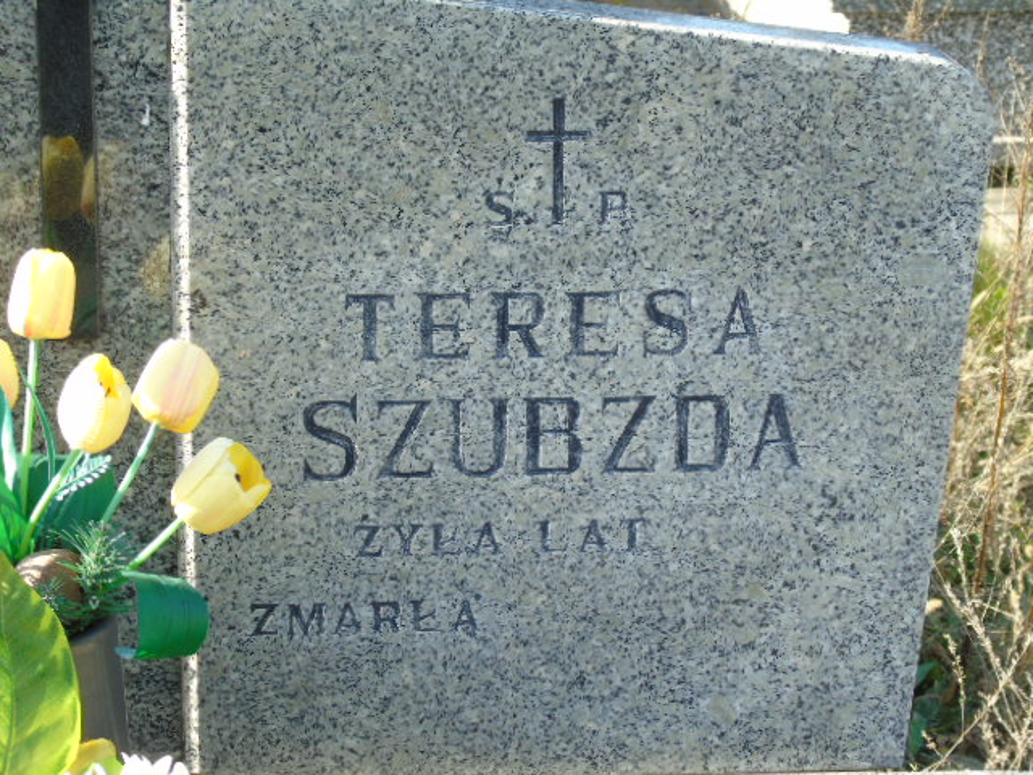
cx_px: 516
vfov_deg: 13.7
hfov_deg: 18.2
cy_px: 388
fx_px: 3223
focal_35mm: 108
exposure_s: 1/100
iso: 80
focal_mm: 19
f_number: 4.4
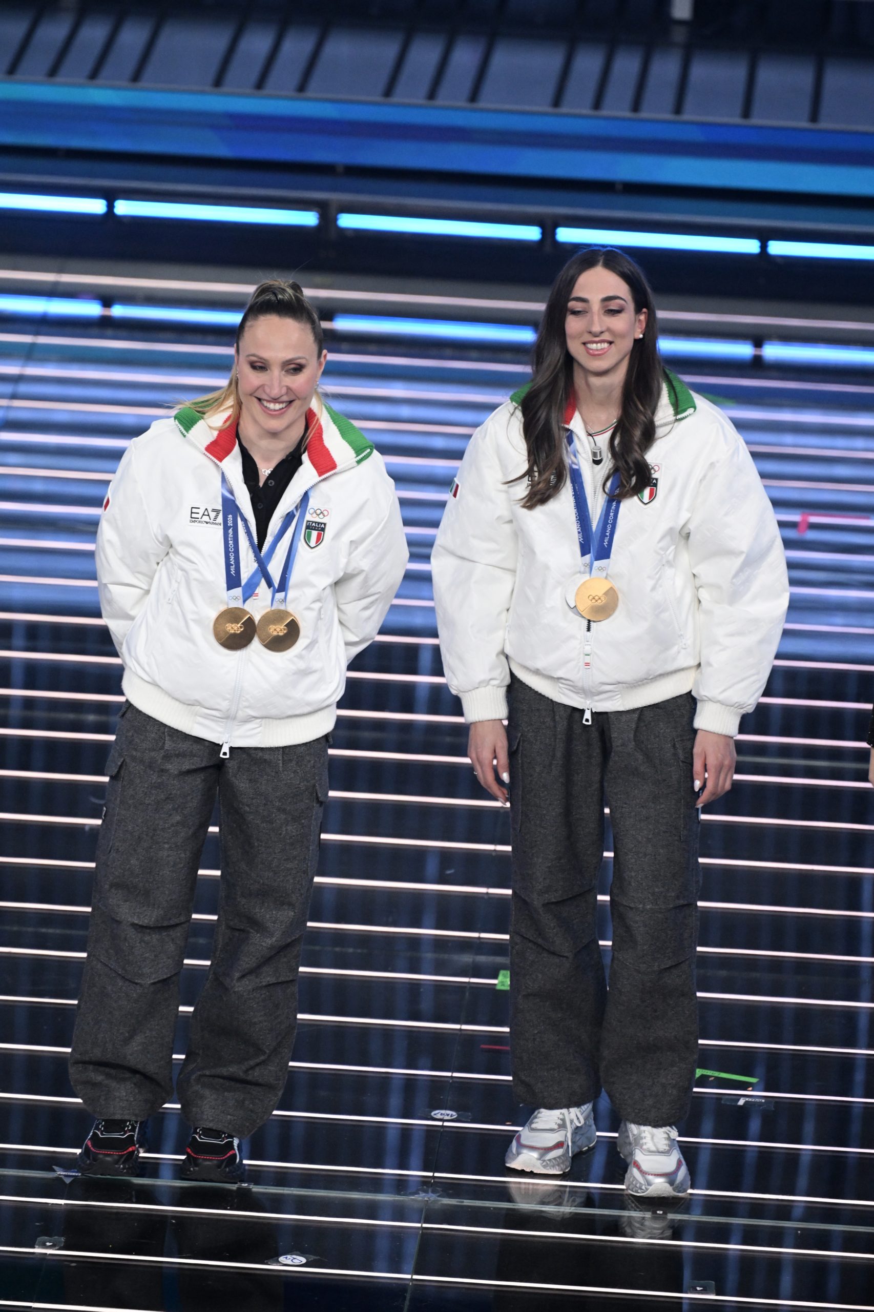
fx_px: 10199
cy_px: 656
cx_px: 437
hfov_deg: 4.9
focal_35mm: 280
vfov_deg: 7.4
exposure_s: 1/320
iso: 4000
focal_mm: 280
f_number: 4.5
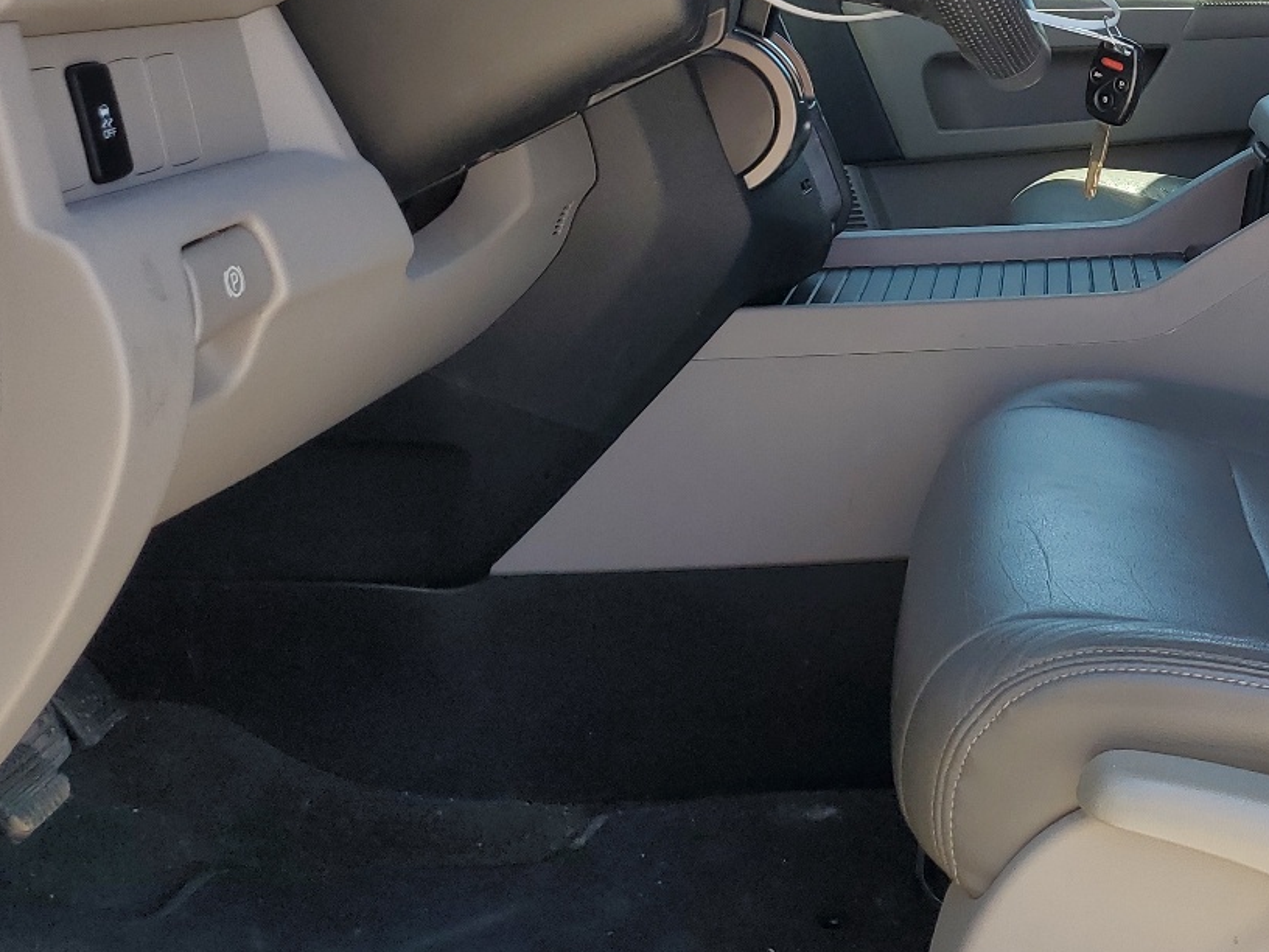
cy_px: 238
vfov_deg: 28.1
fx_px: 1870
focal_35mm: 51
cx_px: 1141
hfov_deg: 35.3
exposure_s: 1/625
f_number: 1.5
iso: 50
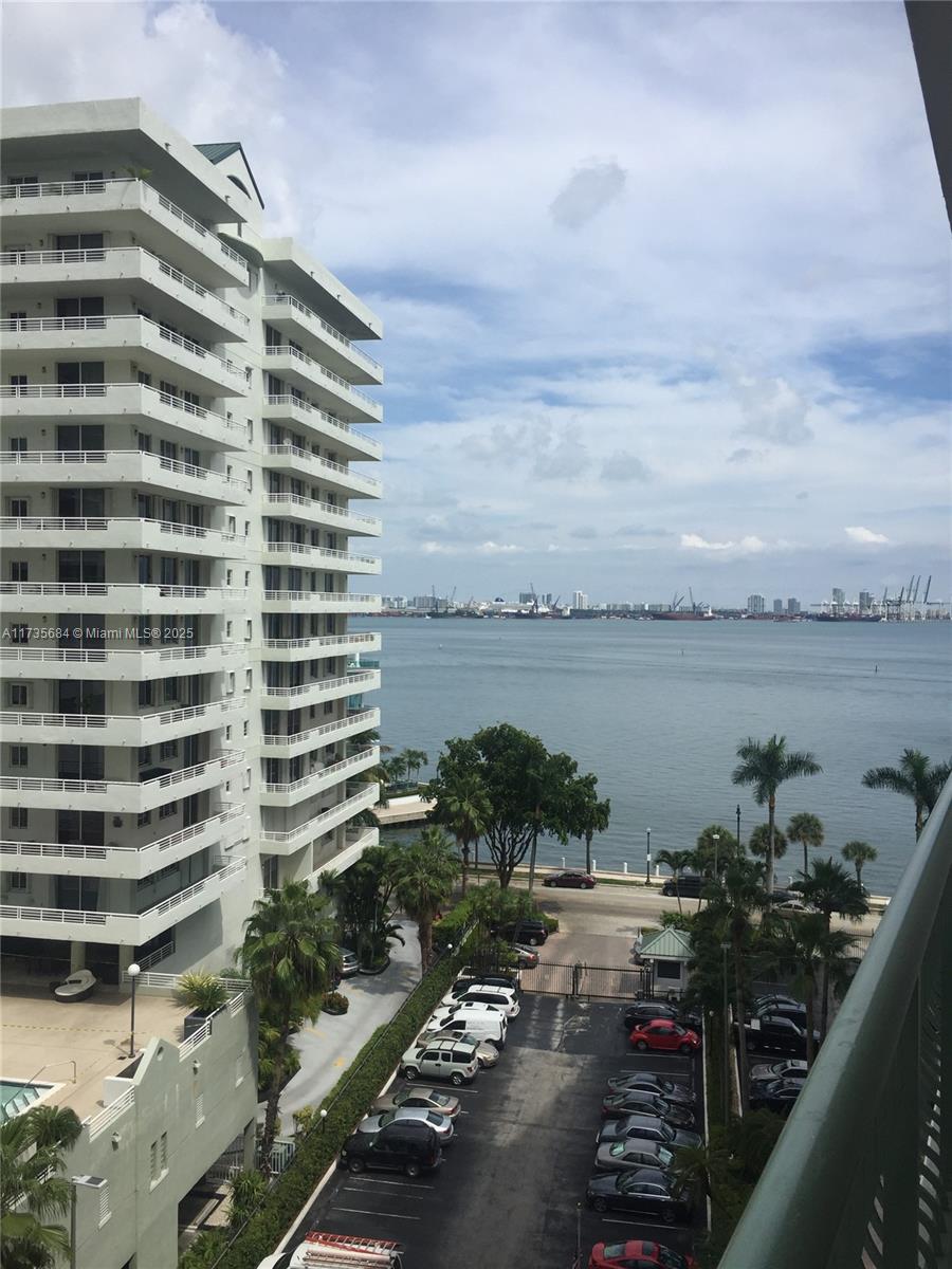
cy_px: 634
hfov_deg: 48.2
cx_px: 476
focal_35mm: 29
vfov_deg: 61.7
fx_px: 1063
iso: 32
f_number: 2.2
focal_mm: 4.15
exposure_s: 1/3049
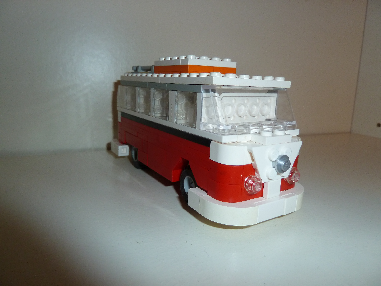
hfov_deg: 69.4
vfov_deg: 54.9
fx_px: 275
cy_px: 143
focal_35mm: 25
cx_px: 190
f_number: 3.3
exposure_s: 1/15
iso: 160
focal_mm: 4.1
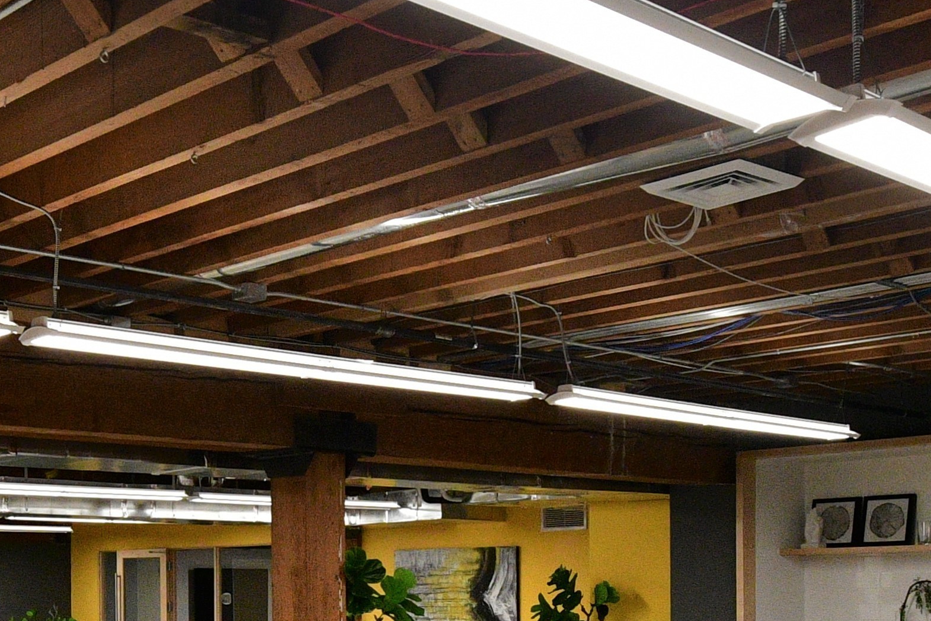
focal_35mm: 49
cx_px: 378
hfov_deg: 40.2
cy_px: 605
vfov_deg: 26.2
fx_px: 1267
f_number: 8
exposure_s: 1/50
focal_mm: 10
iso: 1600
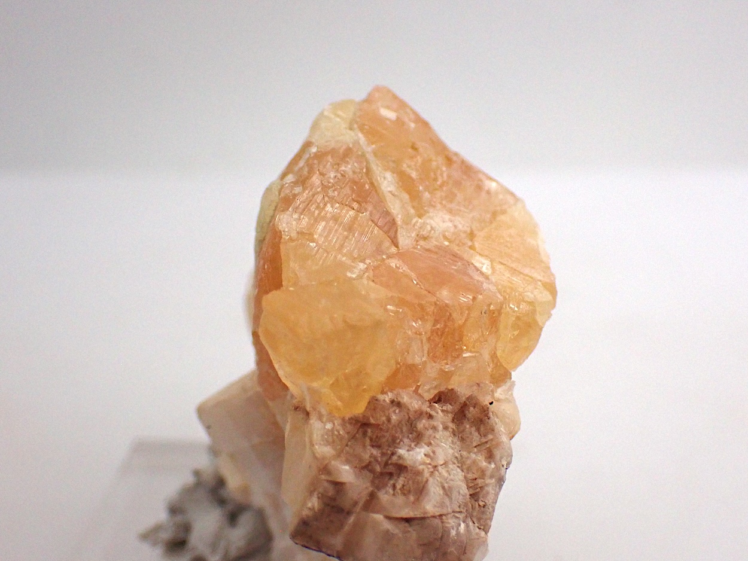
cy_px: 280
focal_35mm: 58
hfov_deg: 33.2
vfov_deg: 25.2
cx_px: 374
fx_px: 1254
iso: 800
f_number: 3.5
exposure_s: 1/250
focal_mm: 10.35
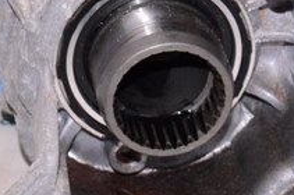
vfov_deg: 6.9
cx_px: 277
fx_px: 1602
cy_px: -63
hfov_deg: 10.4
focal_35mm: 196
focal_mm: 27
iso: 1600
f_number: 8
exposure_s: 1/200
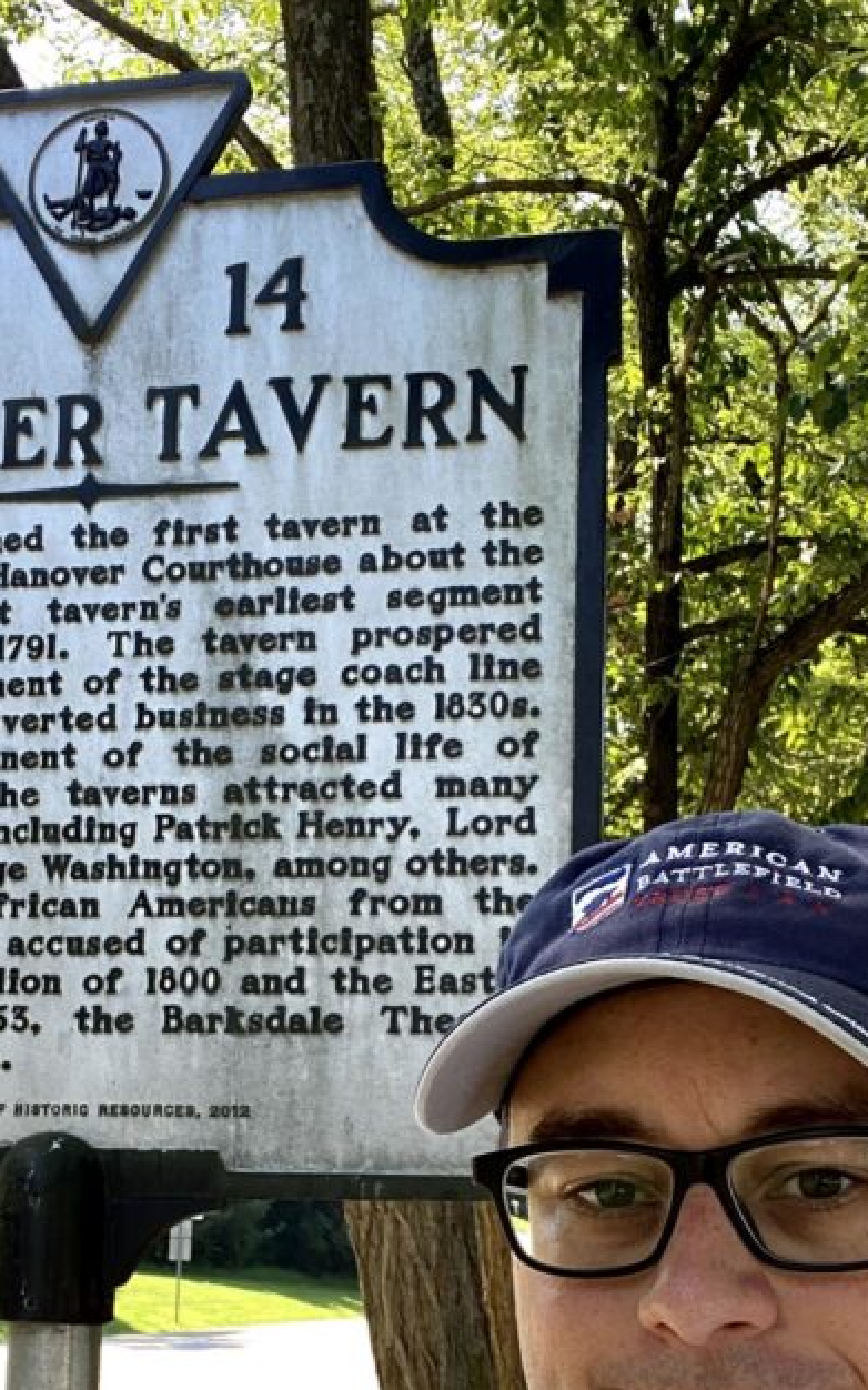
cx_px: 386
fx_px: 1969
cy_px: 975
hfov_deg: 24.8
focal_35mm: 52
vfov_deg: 38.2
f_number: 2.2
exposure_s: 1/122
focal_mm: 2.71
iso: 40
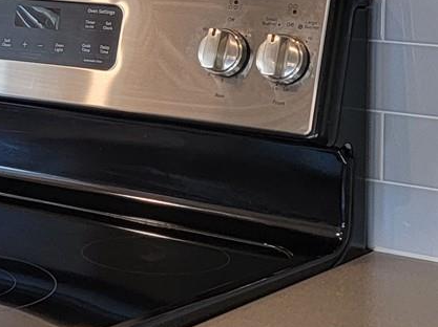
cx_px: -110
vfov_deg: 12.3
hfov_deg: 16.0
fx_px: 1492
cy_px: -22
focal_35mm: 118
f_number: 1.8
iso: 200
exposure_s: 1/120
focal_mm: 6.7
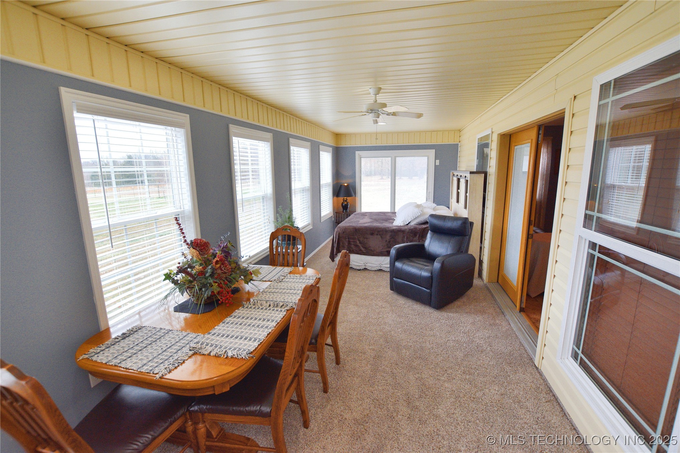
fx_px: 283
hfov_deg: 100.4
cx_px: 340
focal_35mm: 15
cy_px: 226
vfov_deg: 77.3
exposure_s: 1/125
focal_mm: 10
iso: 400
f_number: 5.6
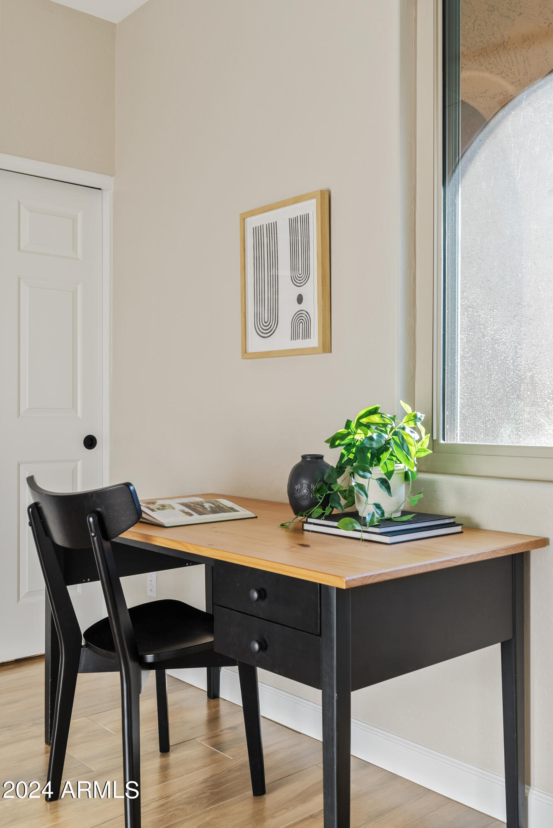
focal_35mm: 35
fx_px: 806
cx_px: 276
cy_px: 414
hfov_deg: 37.9
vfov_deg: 54.4
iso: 100
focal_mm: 35
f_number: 8
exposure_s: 1
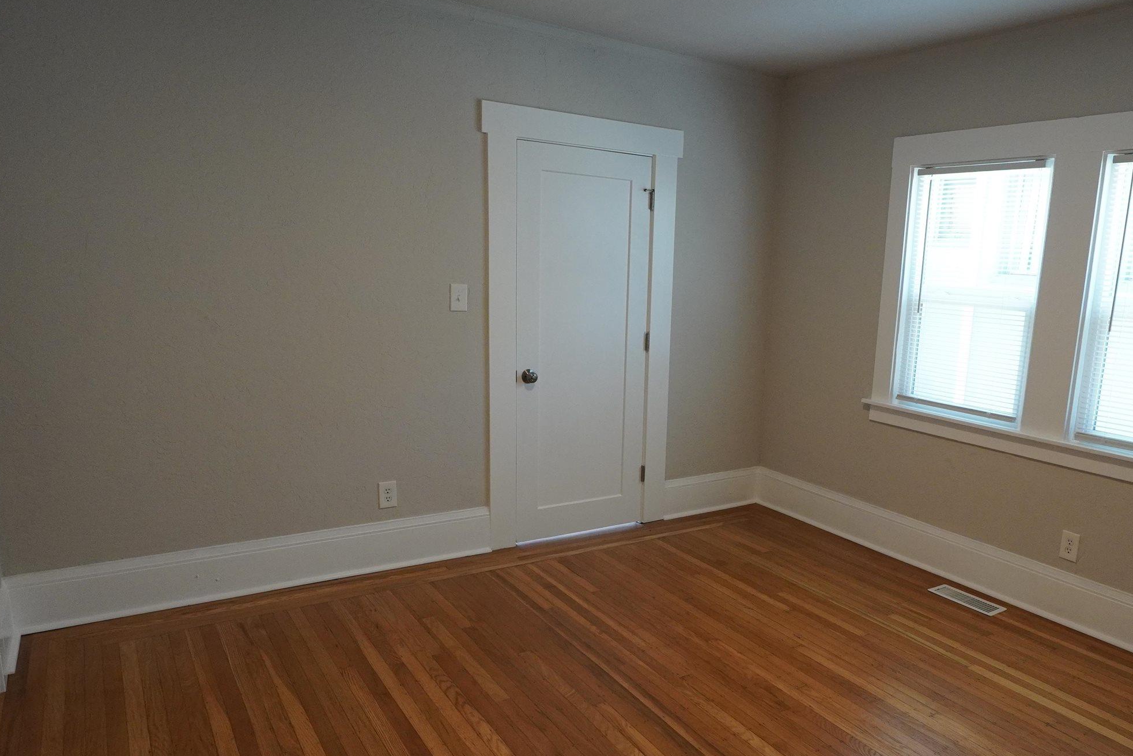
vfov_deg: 49.8
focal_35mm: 26
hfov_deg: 69.0
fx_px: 811
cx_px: 688
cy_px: 425
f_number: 4
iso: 1250
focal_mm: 11
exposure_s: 1/160
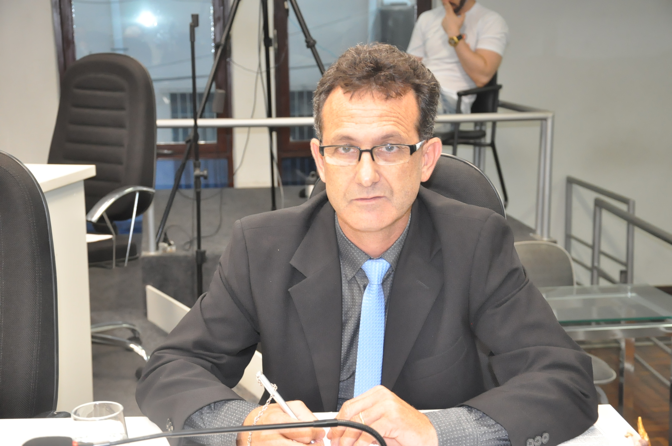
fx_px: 1119
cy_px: 223
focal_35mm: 60
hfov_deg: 33.4
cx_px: 336
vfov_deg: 22.6
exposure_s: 1/60
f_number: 5
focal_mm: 40
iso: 2000
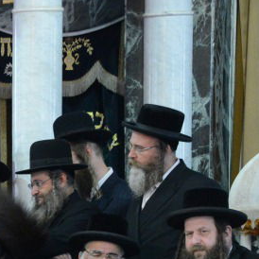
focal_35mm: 318
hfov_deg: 5.4
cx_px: -192
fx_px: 2692
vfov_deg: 5.5
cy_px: 306
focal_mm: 100
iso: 5000
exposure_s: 1/80
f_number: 5.3
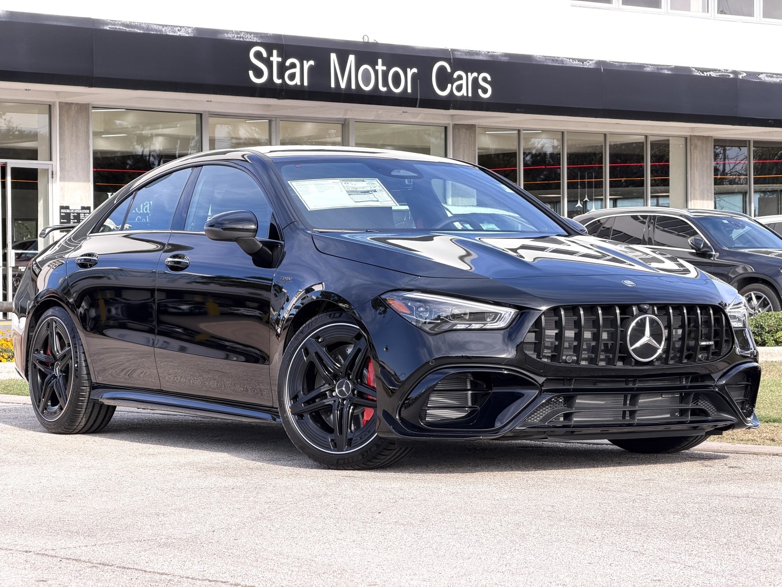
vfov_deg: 14.8
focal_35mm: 100
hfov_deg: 19.6
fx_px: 2259
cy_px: 294
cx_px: 391
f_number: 2.8
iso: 50
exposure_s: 1/475
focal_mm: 16.89
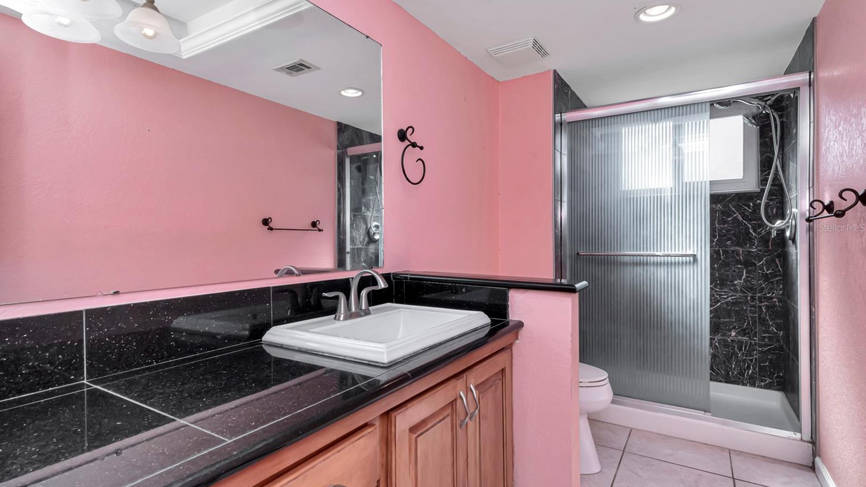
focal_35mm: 18
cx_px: 428
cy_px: 227
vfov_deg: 62.3
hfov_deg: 94.2
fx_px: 403
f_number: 14
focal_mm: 11
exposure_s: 1/125
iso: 800
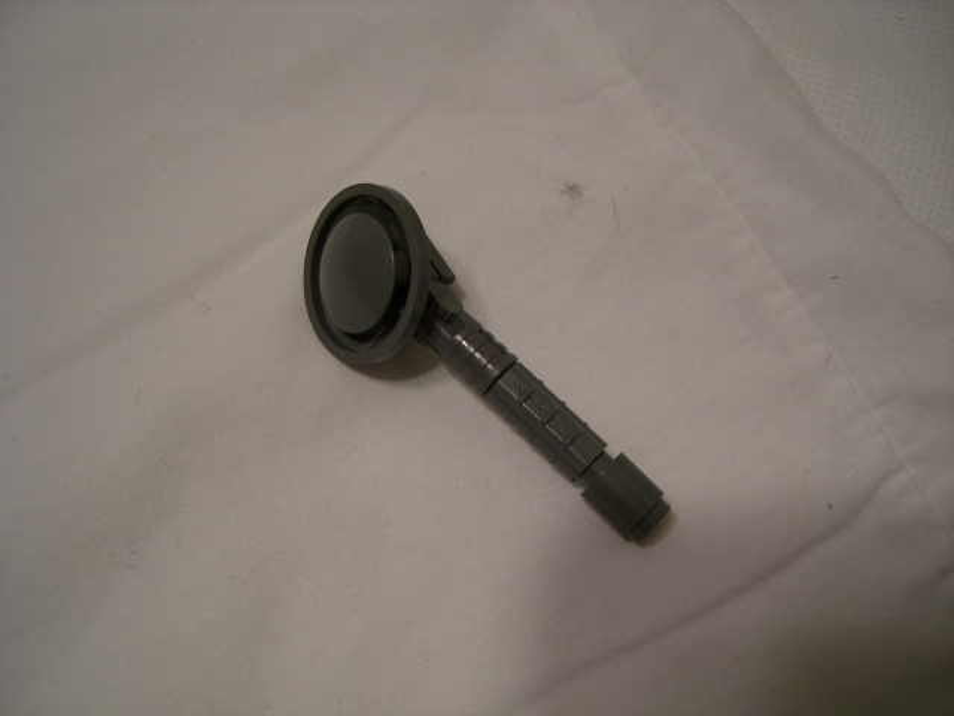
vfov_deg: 37.7
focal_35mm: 38
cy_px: 358
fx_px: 1047
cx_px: 477
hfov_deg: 49.0
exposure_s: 1/40
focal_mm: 6.2
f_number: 2.7
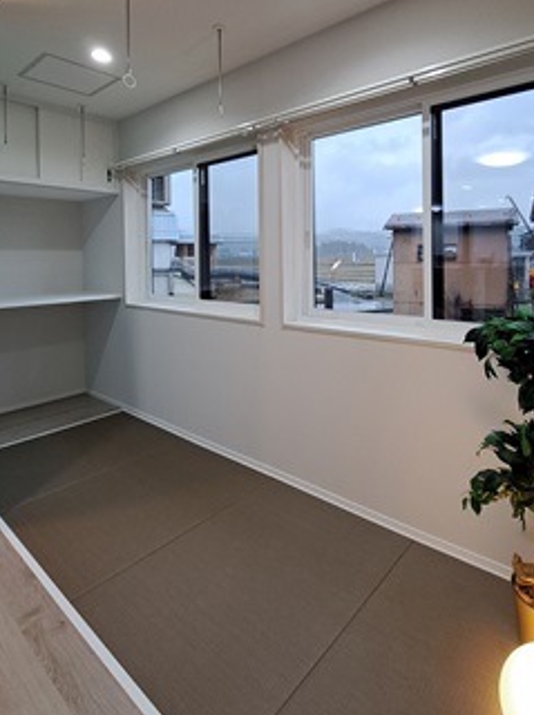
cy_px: 267
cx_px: 313
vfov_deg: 83.1
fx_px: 392
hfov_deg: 68.0
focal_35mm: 19
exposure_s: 1/50
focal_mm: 1.74
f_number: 2.2
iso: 64
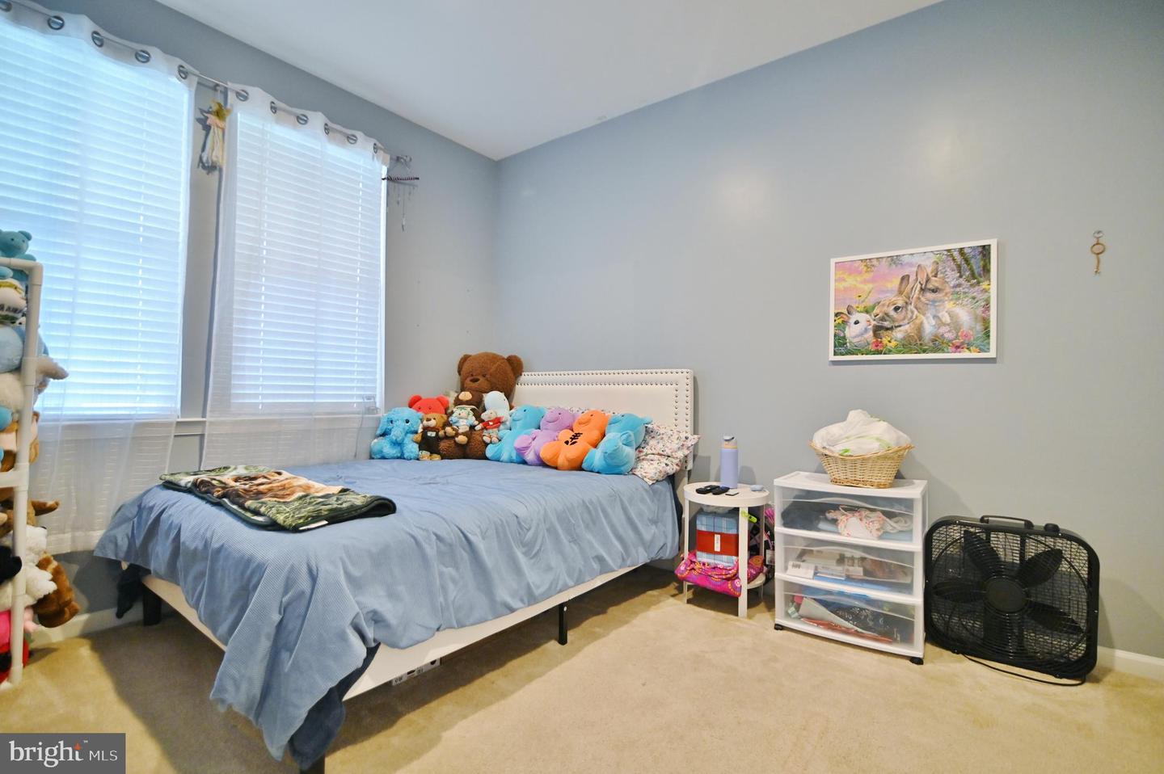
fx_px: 517
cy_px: 387
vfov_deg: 73.7
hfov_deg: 96.8
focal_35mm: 16
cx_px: 582
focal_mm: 16
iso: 1800
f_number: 2.8
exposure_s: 1/125
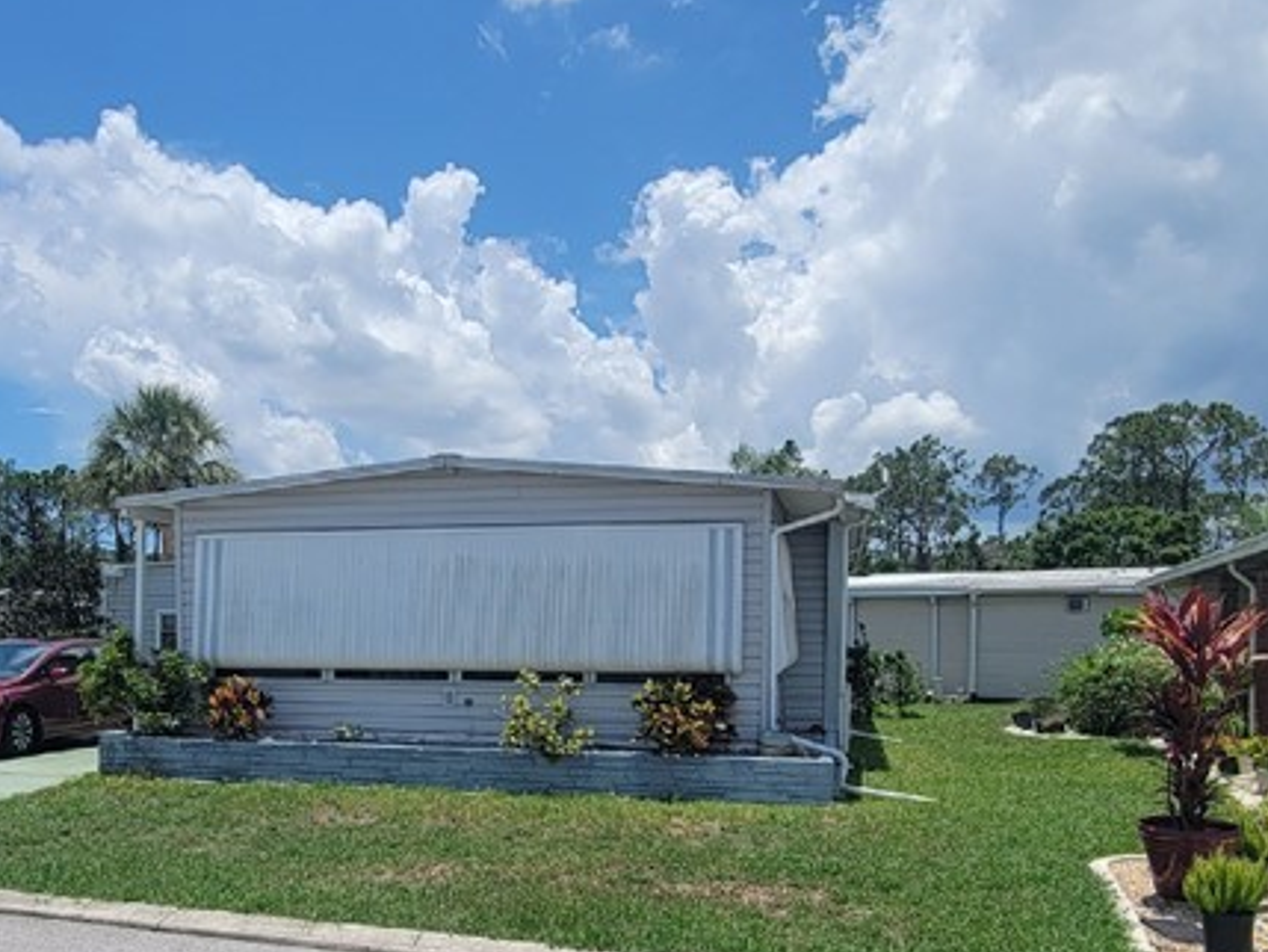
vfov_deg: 44.3
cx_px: 494
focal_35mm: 31
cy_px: 683
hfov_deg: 57.8
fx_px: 1136
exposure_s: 1/3333
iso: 50
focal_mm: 2.2
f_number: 2.2
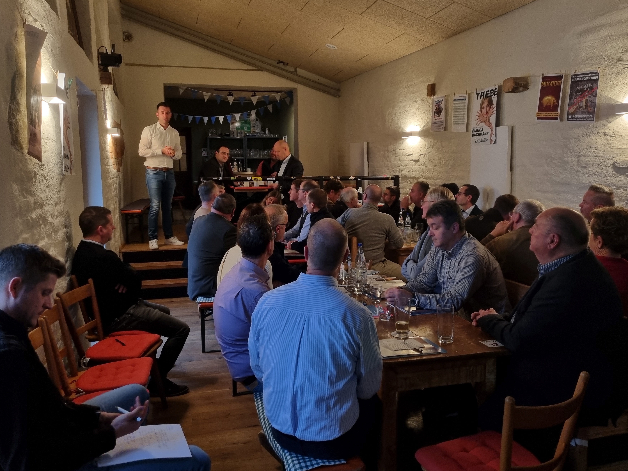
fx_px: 544
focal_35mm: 30
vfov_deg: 46.8
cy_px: 229
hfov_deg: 60.0
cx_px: 317
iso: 160
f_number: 1.8
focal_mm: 5.4
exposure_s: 1/100
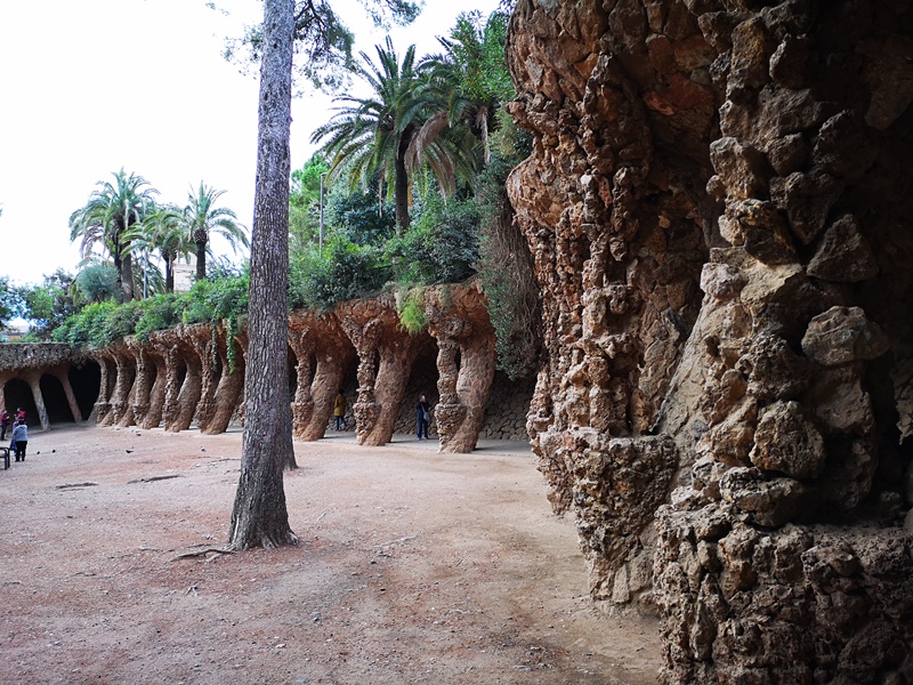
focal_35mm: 27
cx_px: 456
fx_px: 712
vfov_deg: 51.4
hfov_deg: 65.3
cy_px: 342
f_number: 1.8
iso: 160
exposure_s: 1/50
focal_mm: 3.95
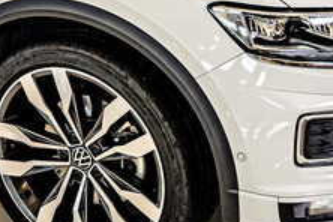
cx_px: -76
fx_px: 1193
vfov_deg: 10.3
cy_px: -111
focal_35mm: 129
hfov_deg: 15.3
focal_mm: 28
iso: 640
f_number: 4.5
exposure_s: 1/125
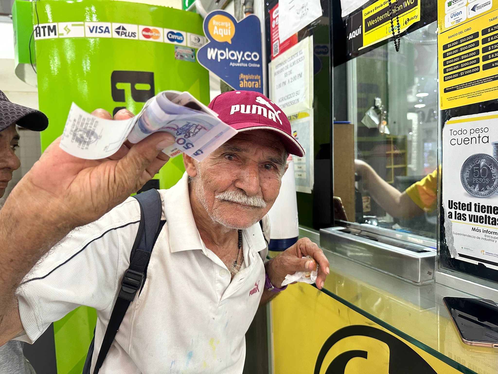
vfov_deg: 56.8
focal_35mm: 24
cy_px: 187
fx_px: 345
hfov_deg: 71.6
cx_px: 249
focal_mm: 6.86
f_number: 1.78
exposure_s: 1/60
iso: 320
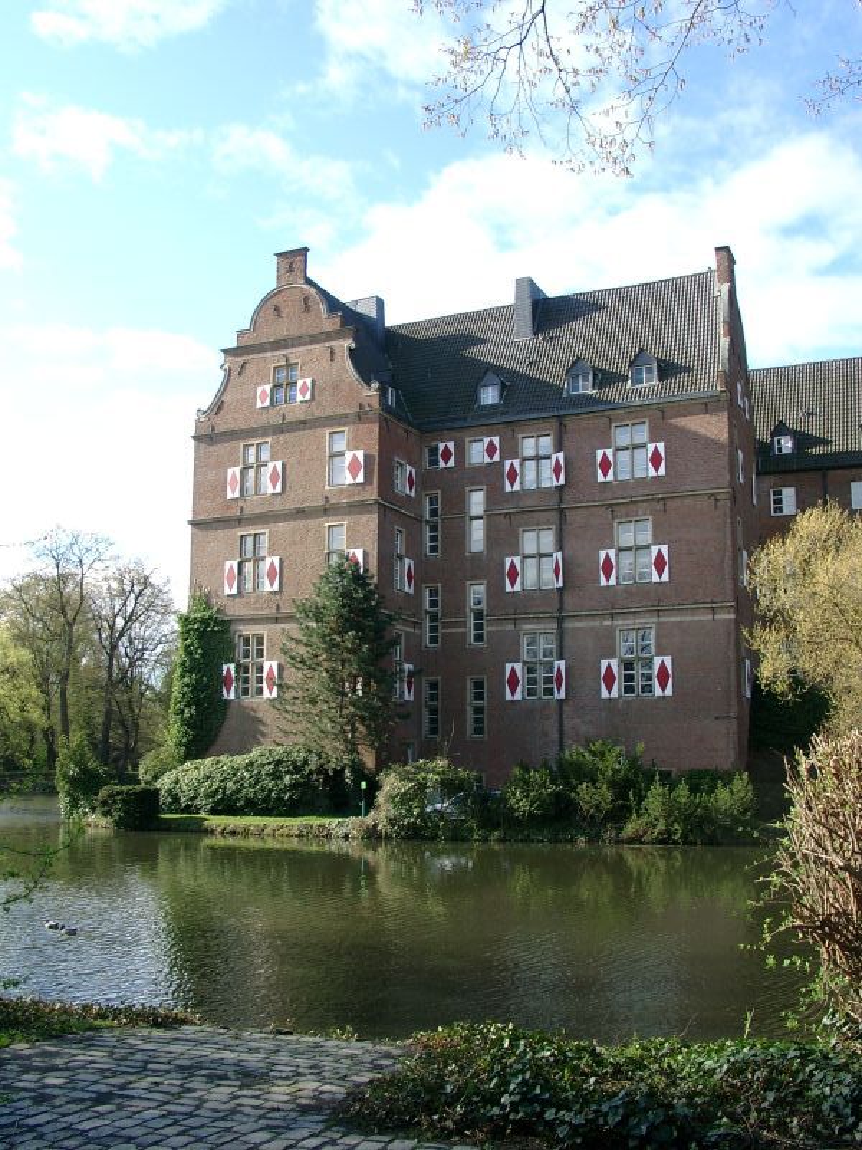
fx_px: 1129
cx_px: 431
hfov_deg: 41.8
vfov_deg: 54.0
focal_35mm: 34
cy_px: 575
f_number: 4
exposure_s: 1/277
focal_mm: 7.13
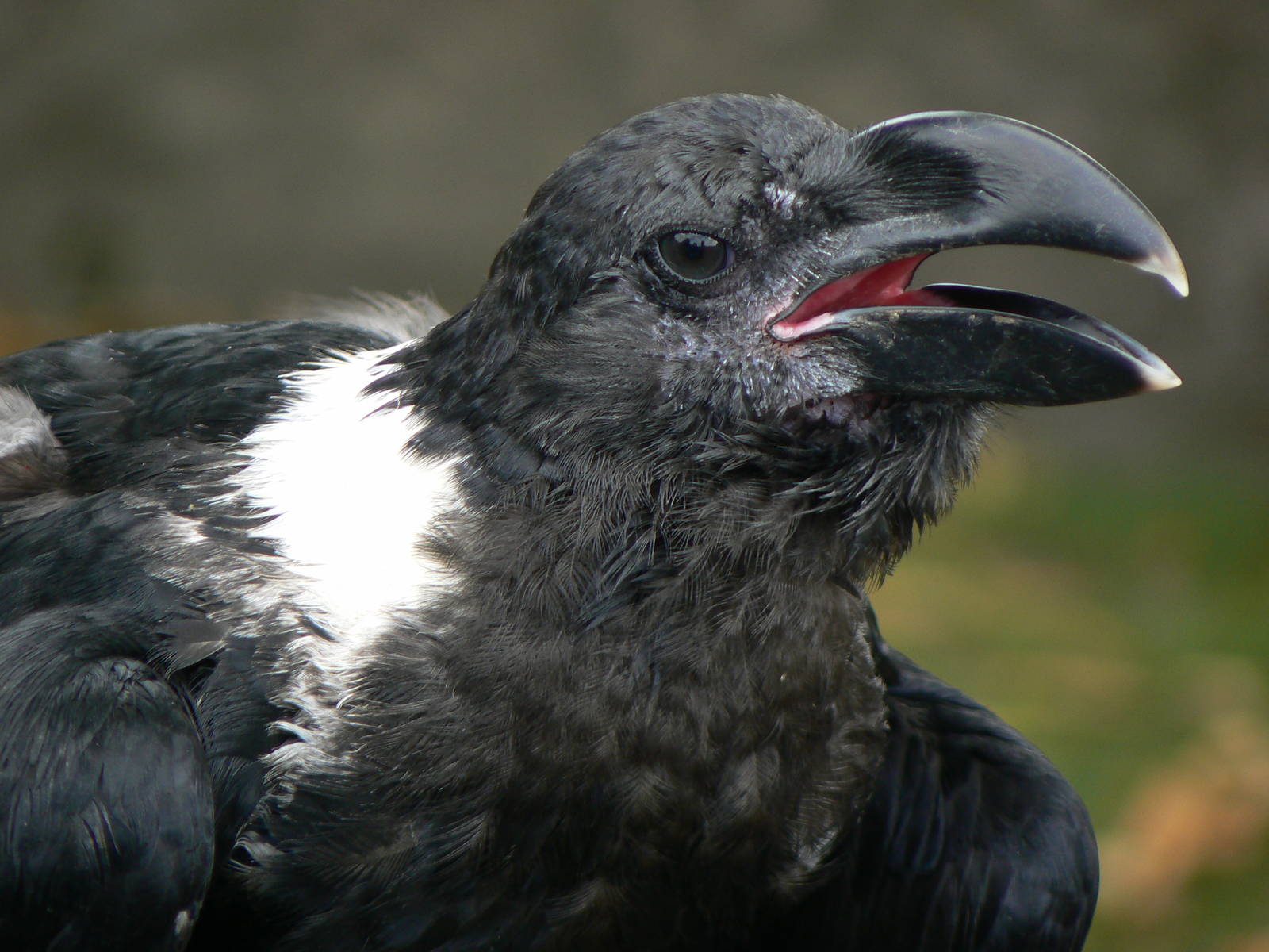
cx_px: 634
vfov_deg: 3.4
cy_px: 476
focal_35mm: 432
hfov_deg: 4.6
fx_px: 15837
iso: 80
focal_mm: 72
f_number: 4
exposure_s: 1/100
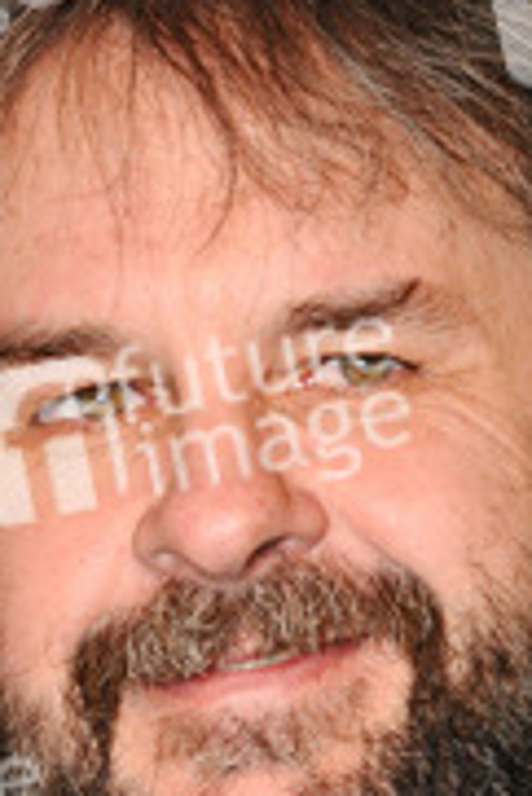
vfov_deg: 3.1
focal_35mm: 663
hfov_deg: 2.1
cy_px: 642
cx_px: 314
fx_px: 14667
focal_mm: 200
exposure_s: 1/200
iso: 320
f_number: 4.5
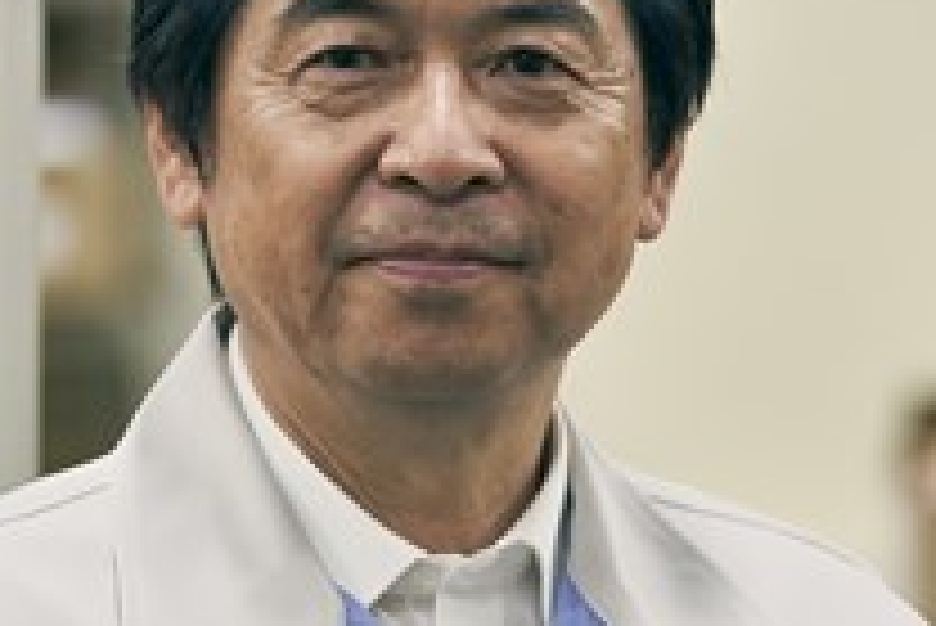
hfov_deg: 5.1
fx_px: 10433
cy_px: 509
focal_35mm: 401
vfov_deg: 3.4
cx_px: 414
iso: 800
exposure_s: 1/160
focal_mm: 116
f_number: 2.8
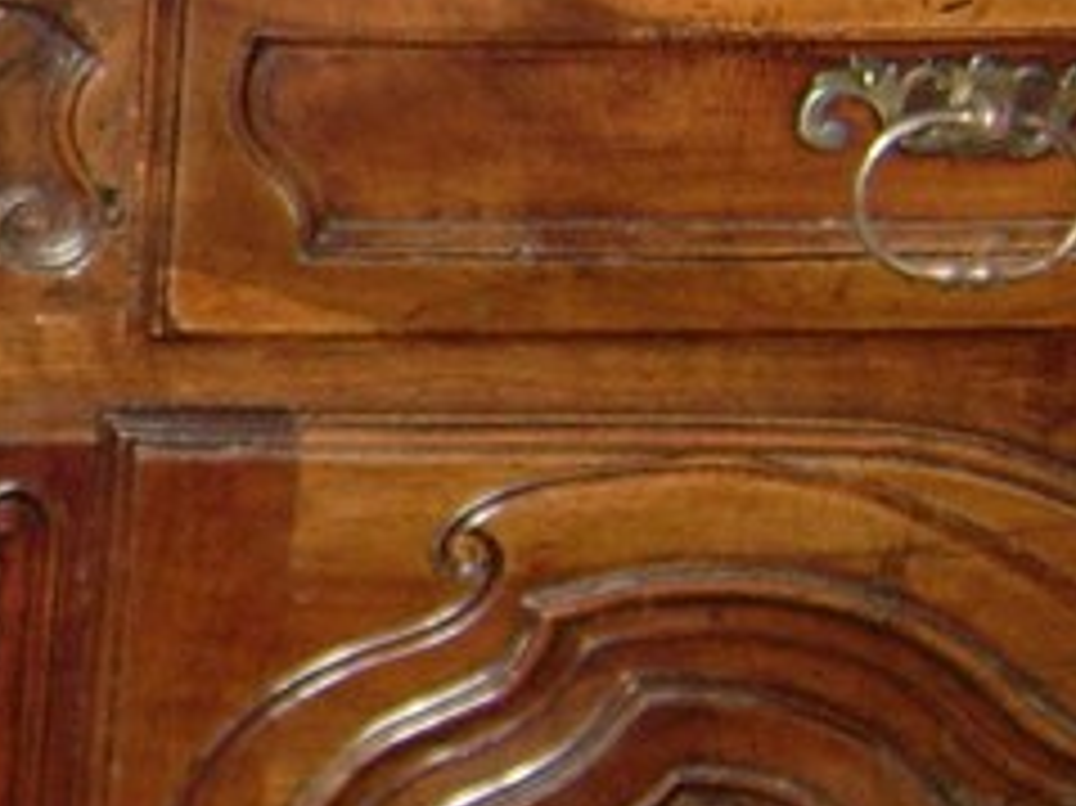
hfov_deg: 15.6
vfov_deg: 12.6
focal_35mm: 117
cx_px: -504
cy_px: 185
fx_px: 3635
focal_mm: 5.95
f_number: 2.8
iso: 100
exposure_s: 1/60
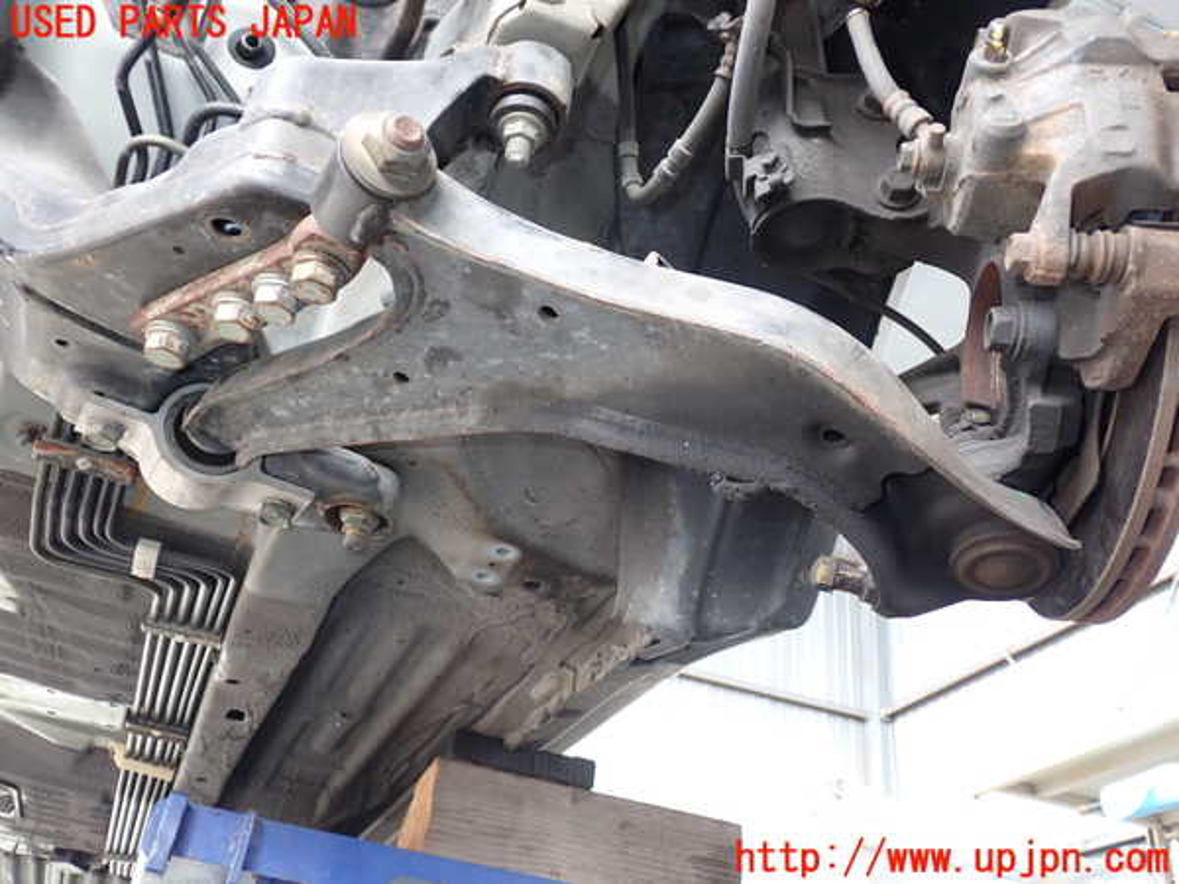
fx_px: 1090
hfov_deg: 56.8
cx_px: 590
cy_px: 442
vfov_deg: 44.2
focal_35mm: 32
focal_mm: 5.79
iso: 200
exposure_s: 1/40
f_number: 2.4
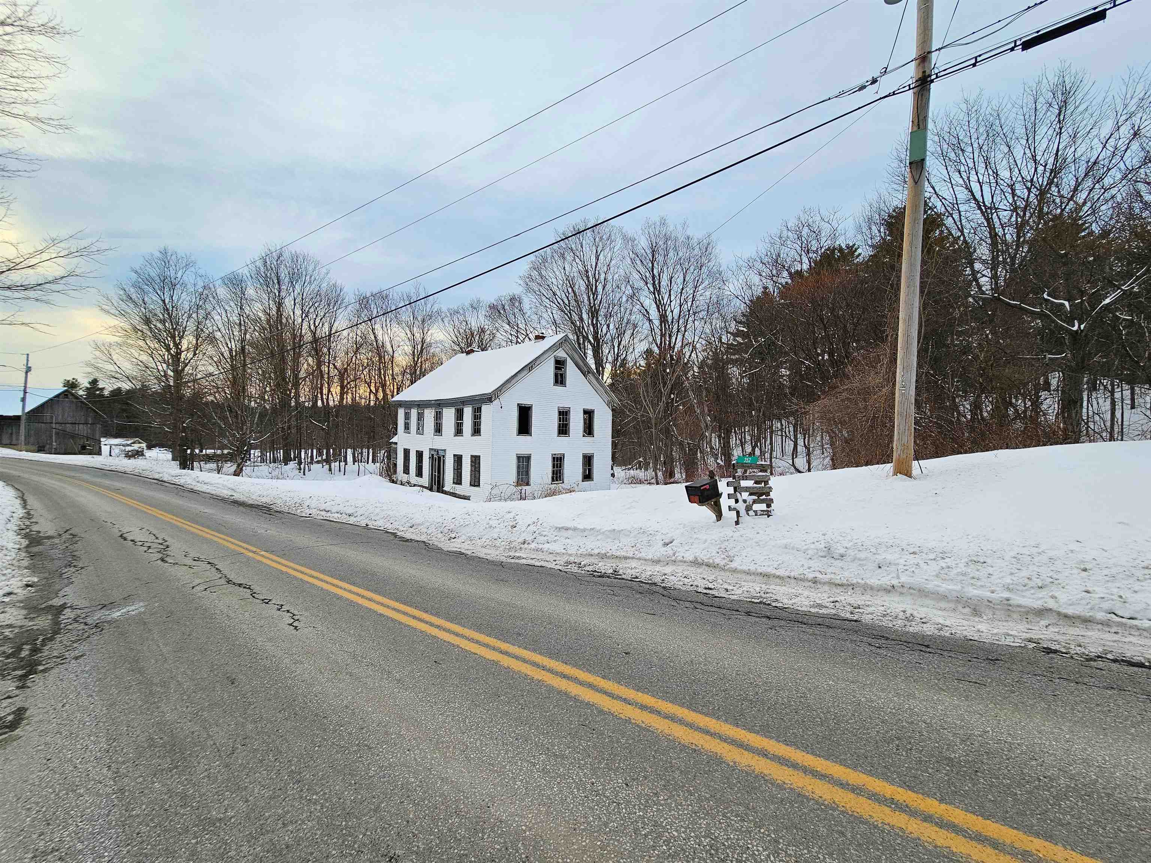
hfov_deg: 106.2
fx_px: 432
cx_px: 576
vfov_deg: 89.9
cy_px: 432
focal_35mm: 13
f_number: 2.2
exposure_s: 1/120
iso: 64
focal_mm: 2.2
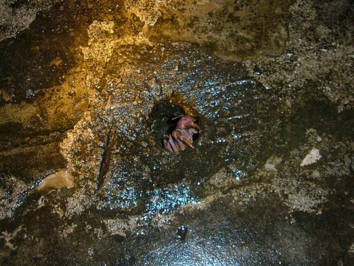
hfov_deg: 41.2
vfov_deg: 31.5
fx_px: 470
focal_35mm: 46
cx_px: 177
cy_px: 133
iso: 100
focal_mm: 5.4
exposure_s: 1/30
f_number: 3
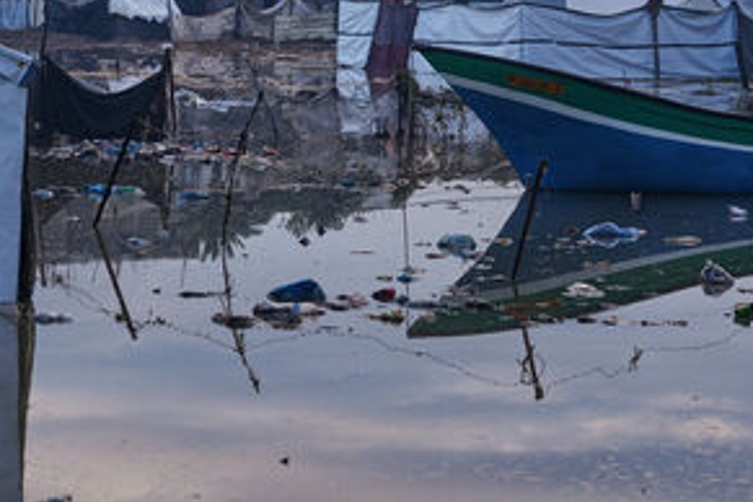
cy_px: 43
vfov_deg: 9.5
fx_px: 3012
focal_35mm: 144
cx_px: -39
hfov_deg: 14.0
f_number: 2.8
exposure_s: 1/800
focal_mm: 45
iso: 100
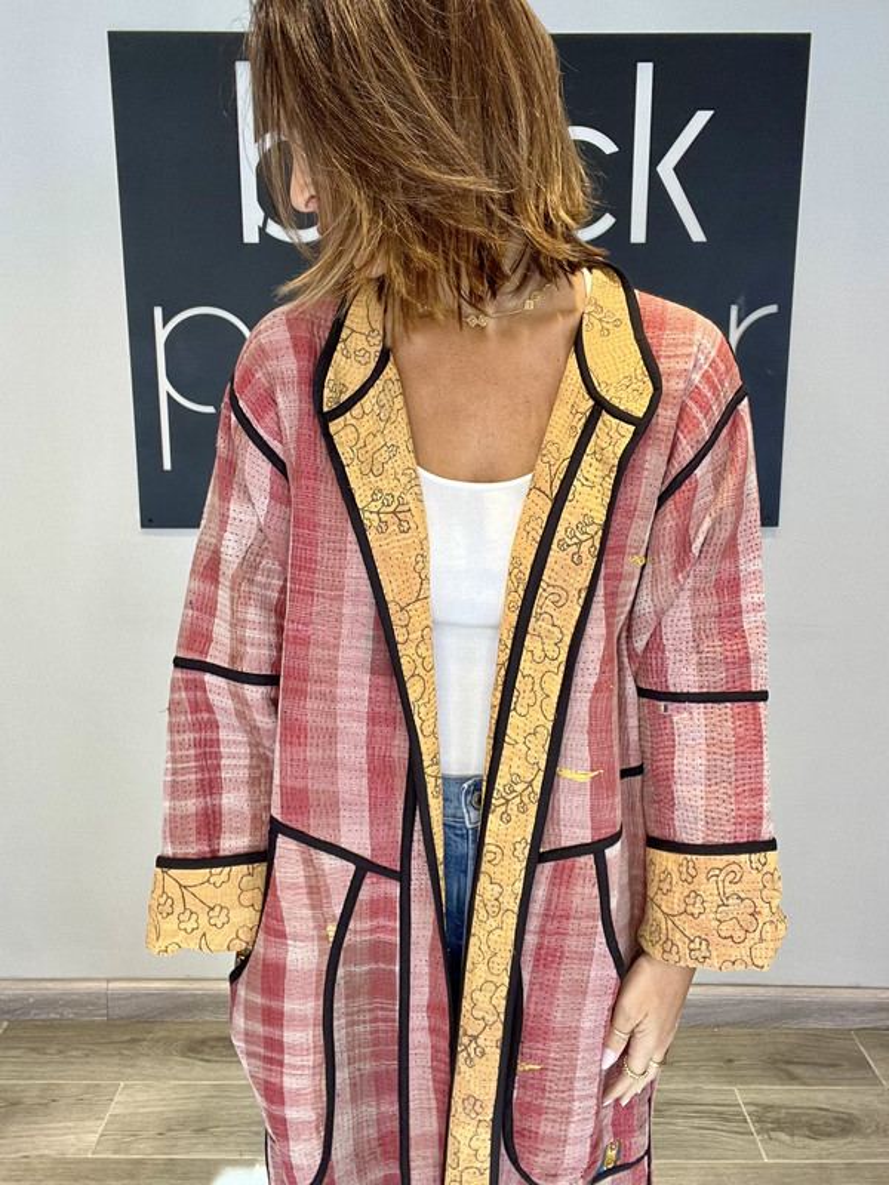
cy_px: 592
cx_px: 444
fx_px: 1027
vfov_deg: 60.0
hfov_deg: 46.8
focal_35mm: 30
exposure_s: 1/60
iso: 100
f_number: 2.2
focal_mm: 2.71
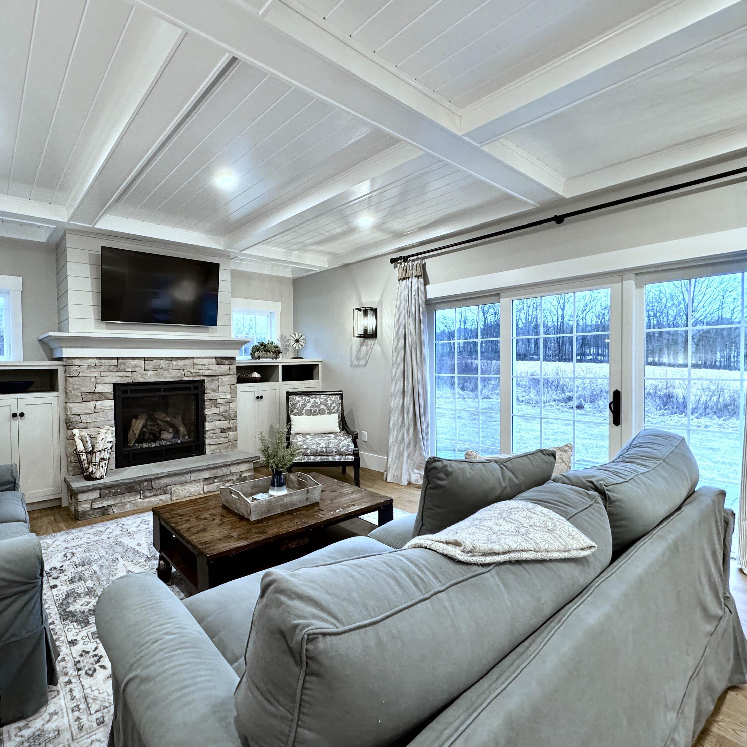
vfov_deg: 84.0
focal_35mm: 17
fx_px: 415
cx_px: 281
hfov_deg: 82.4
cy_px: 374
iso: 320
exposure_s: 1/60
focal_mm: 2.22
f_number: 2.2
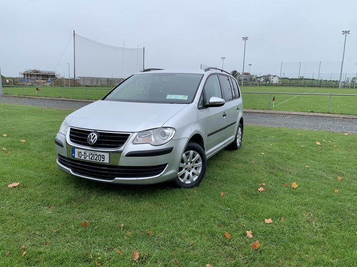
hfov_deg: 67.3
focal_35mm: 26
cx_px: 178
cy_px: 134
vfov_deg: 53.1
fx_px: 268
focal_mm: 4.25
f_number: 1.8
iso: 25
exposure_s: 1/789
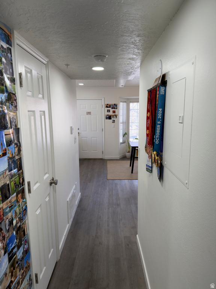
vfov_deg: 71.6
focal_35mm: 24
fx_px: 200
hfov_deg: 56.8
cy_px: 144
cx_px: 108
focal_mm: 6.76
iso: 125
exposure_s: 1/219
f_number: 1.78
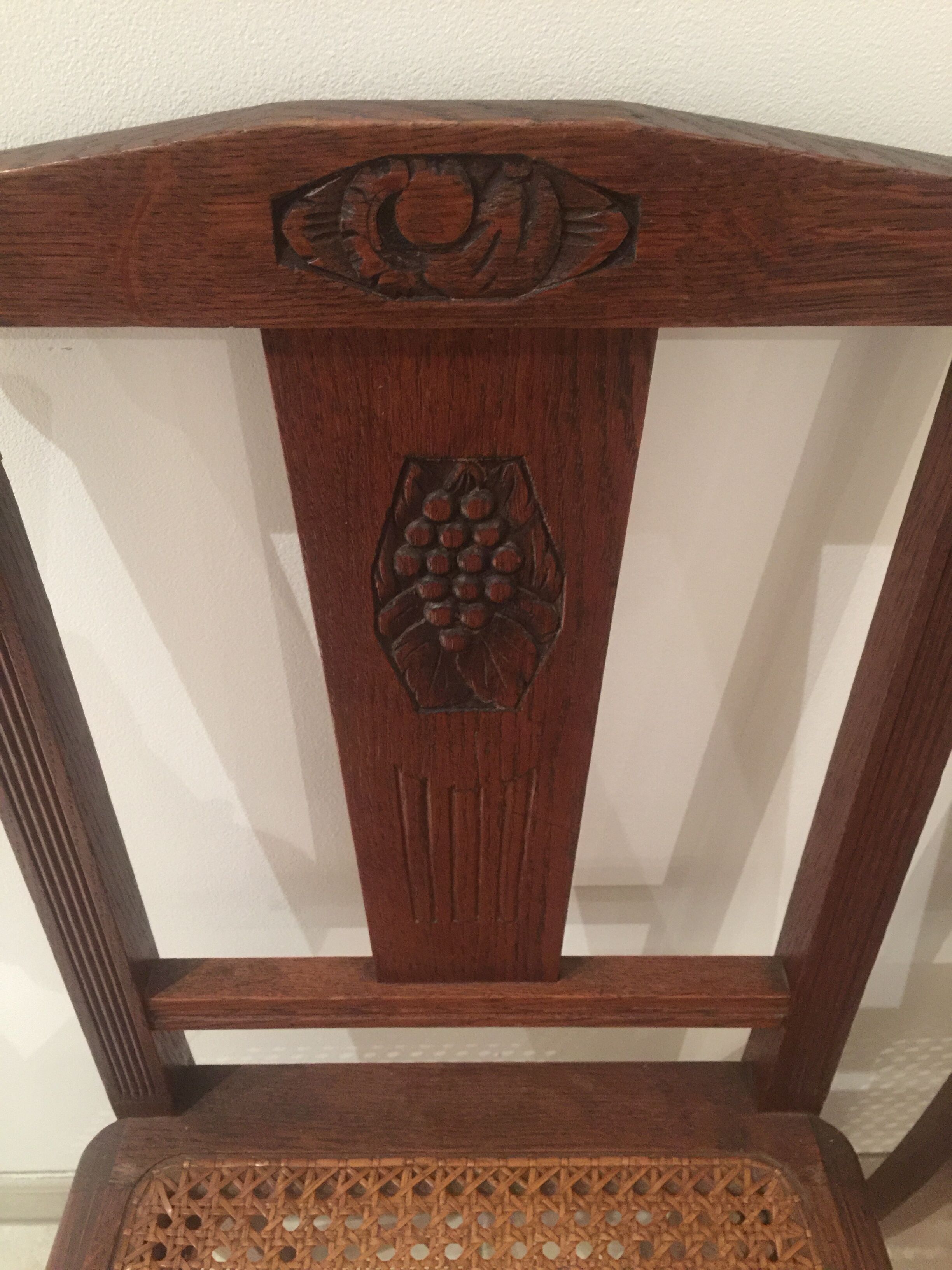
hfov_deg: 48.2
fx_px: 1063
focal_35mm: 29
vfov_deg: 61.7
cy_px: 635
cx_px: 476
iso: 200
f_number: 2.2
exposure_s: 1/8
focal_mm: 4.15
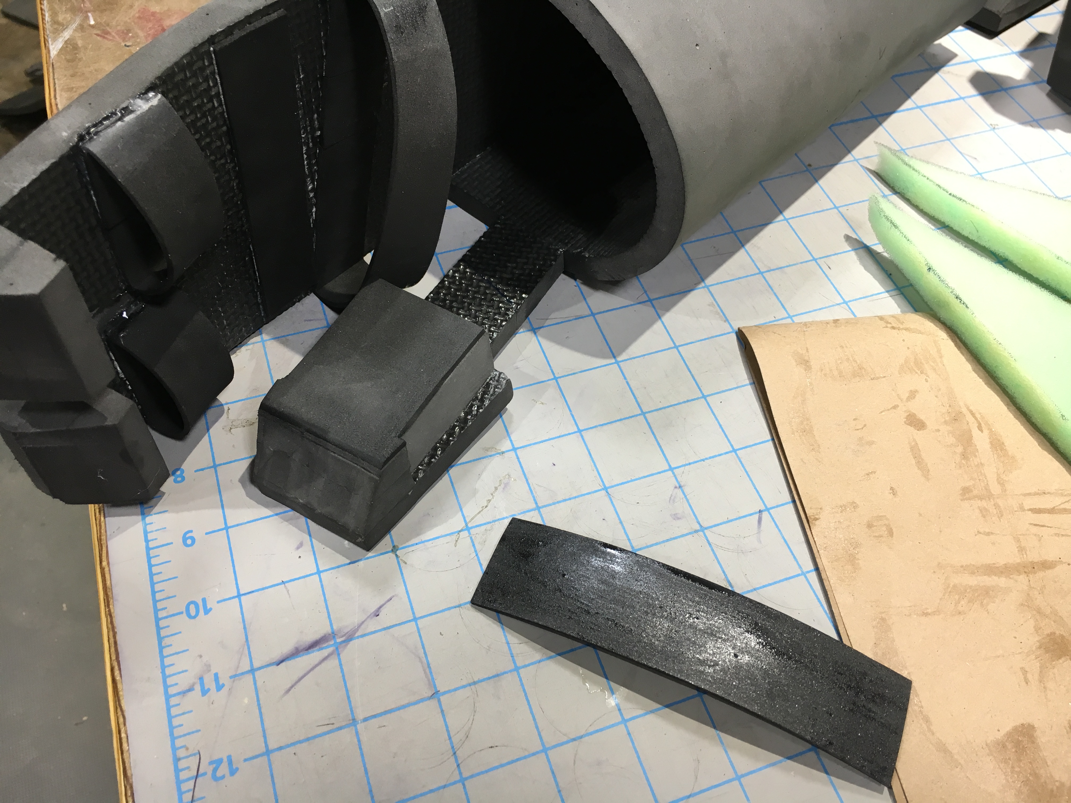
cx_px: 536
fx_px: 897
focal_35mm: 29
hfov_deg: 61.7
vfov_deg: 48.2
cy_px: 402
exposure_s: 1/30
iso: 50
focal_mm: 4.15
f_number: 2.2
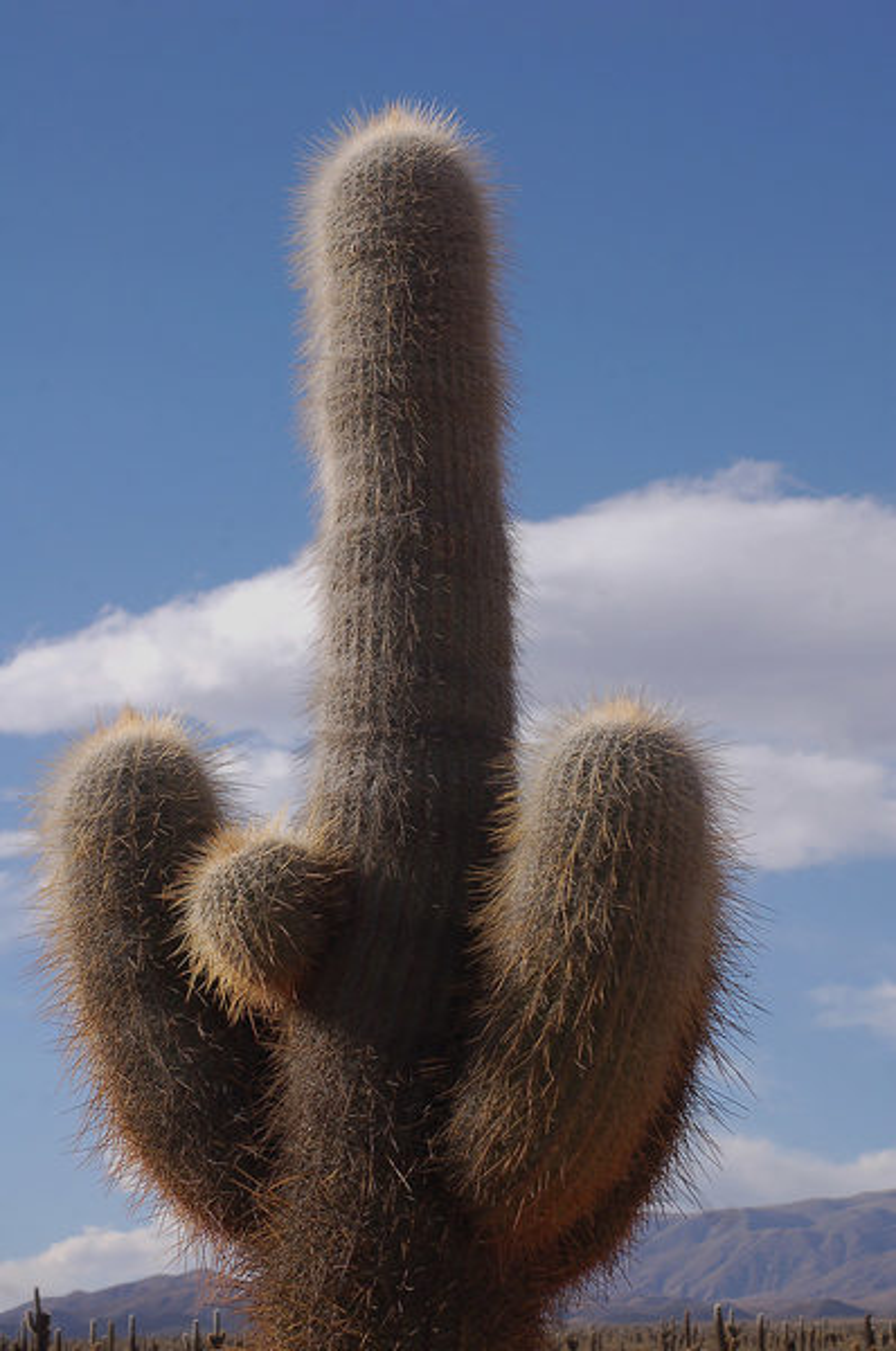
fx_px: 3371
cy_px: 676
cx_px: 448
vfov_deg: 22.7
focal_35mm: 90
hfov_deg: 15.1
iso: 200
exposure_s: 1/250
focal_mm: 60
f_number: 10
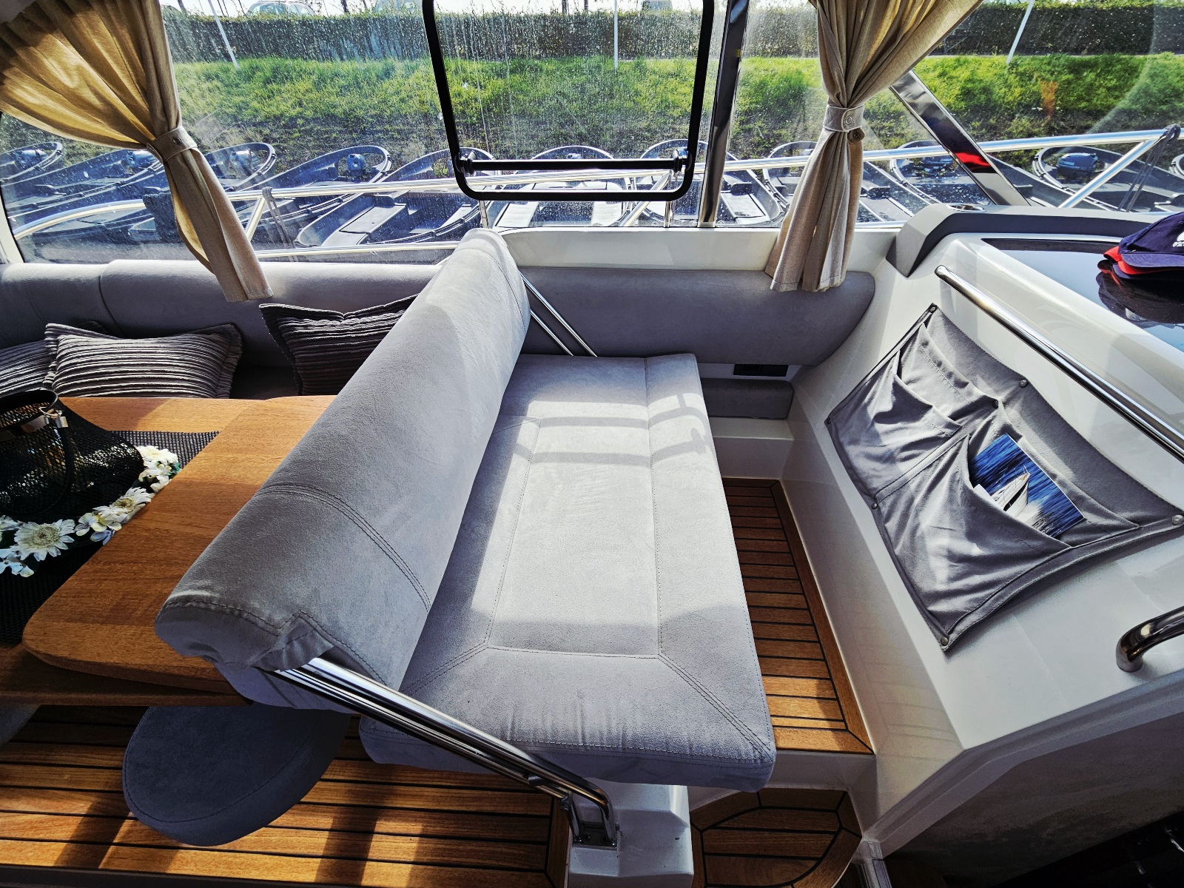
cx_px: 592
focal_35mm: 13
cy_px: 444
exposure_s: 1/435
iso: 50
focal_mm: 2.2
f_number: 2.2
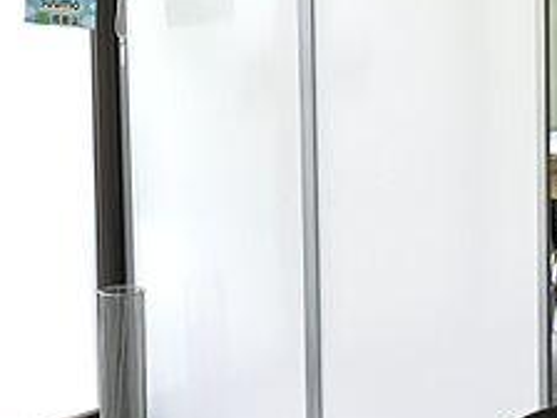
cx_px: 455
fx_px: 1336
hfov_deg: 23.2
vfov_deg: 17.7
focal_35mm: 83
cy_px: 129
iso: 40
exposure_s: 1/120
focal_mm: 4.15
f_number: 2.2
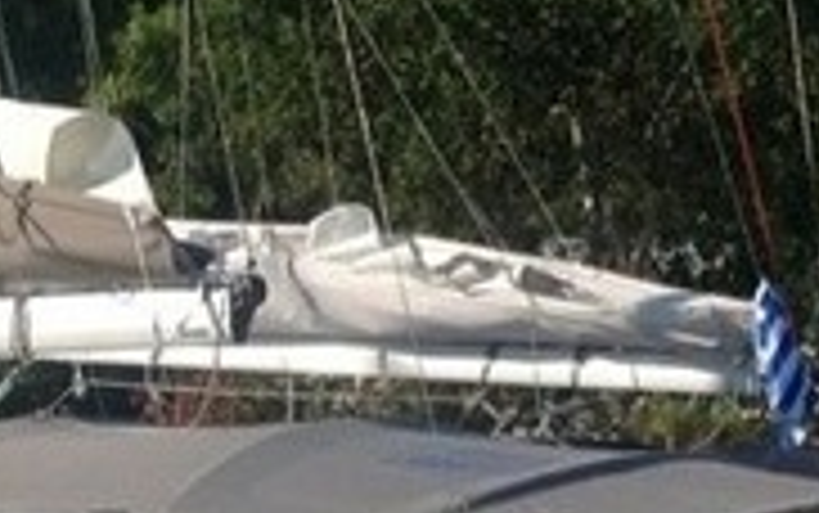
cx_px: 117
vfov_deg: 8.0
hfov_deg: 12.8
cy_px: 648
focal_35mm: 163
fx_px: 3640
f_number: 2.4
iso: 80
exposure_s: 1/2326
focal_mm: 4.28
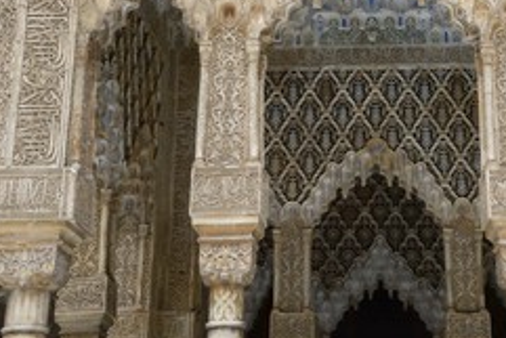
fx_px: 1224
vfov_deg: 15.6
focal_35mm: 87
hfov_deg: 23.2
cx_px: 361
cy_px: 63
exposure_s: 1/125
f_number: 7.1
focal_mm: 50
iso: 1600
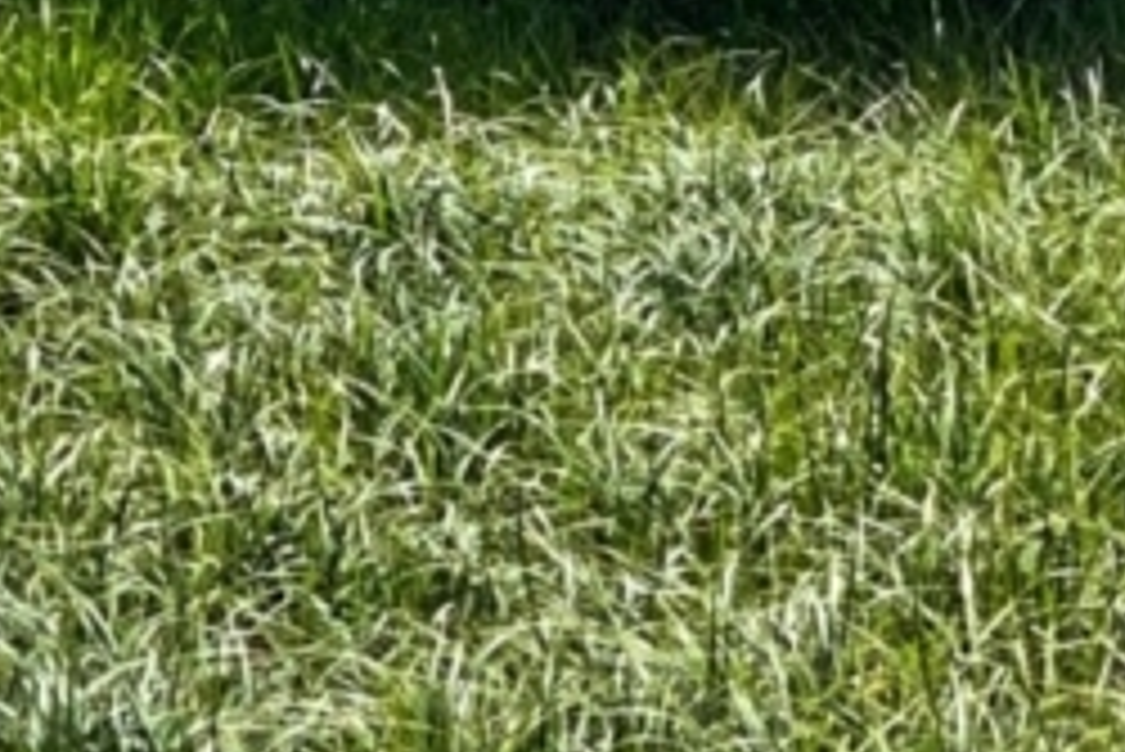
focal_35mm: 332
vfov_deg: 4.1
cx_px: -2214
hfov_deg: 5.8
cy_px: -923
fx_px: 10381
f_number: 2
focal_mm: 6
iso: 20
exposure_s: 1/1845
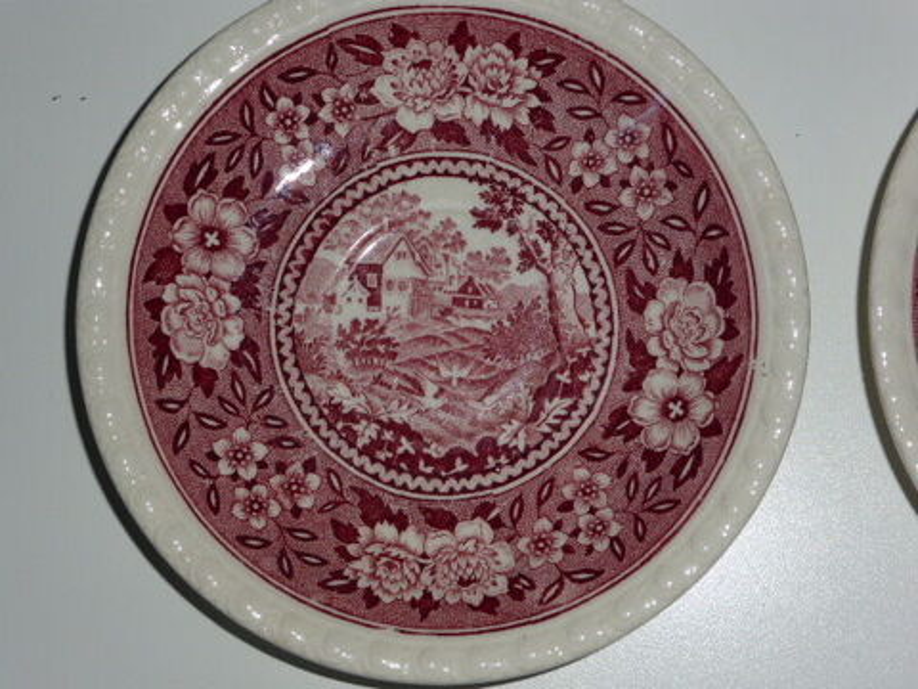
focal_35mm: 79
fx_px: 2095
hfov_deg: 24.7
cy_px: 344
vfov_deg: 18.7
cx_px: 459
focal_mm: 13.3
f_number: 5
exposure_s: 1/60
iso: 100
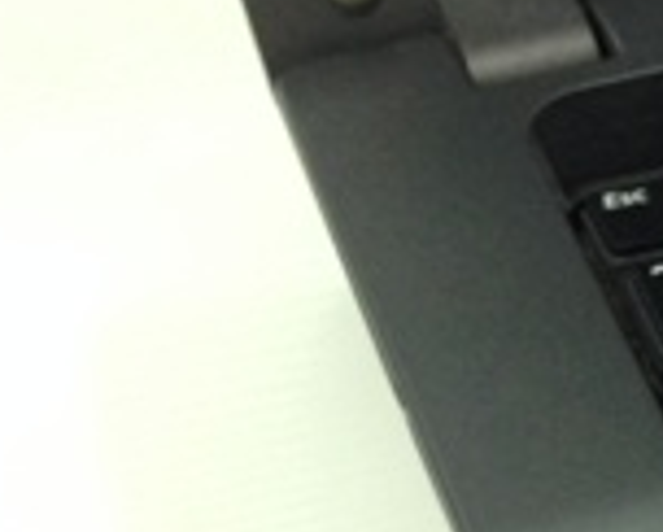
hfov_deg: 10.1
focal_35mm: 169
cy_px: 837
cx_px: 1540
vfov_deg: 8.9
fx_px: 3320
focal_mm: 4.12
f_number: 2.4
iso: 100
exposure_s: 1/20
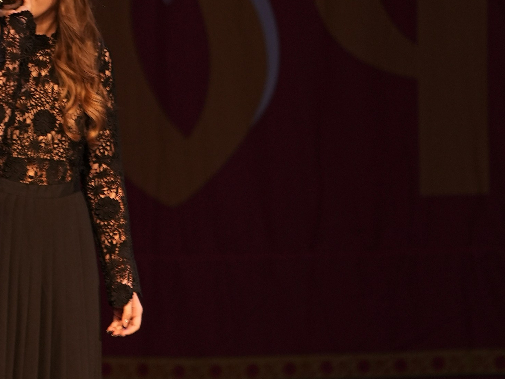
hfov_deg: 3.7
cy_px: 51
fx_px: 7833
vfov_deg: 2.8
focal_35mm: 537
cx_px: 83
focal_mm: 200
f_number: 2.8
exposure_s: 1/400
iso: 800
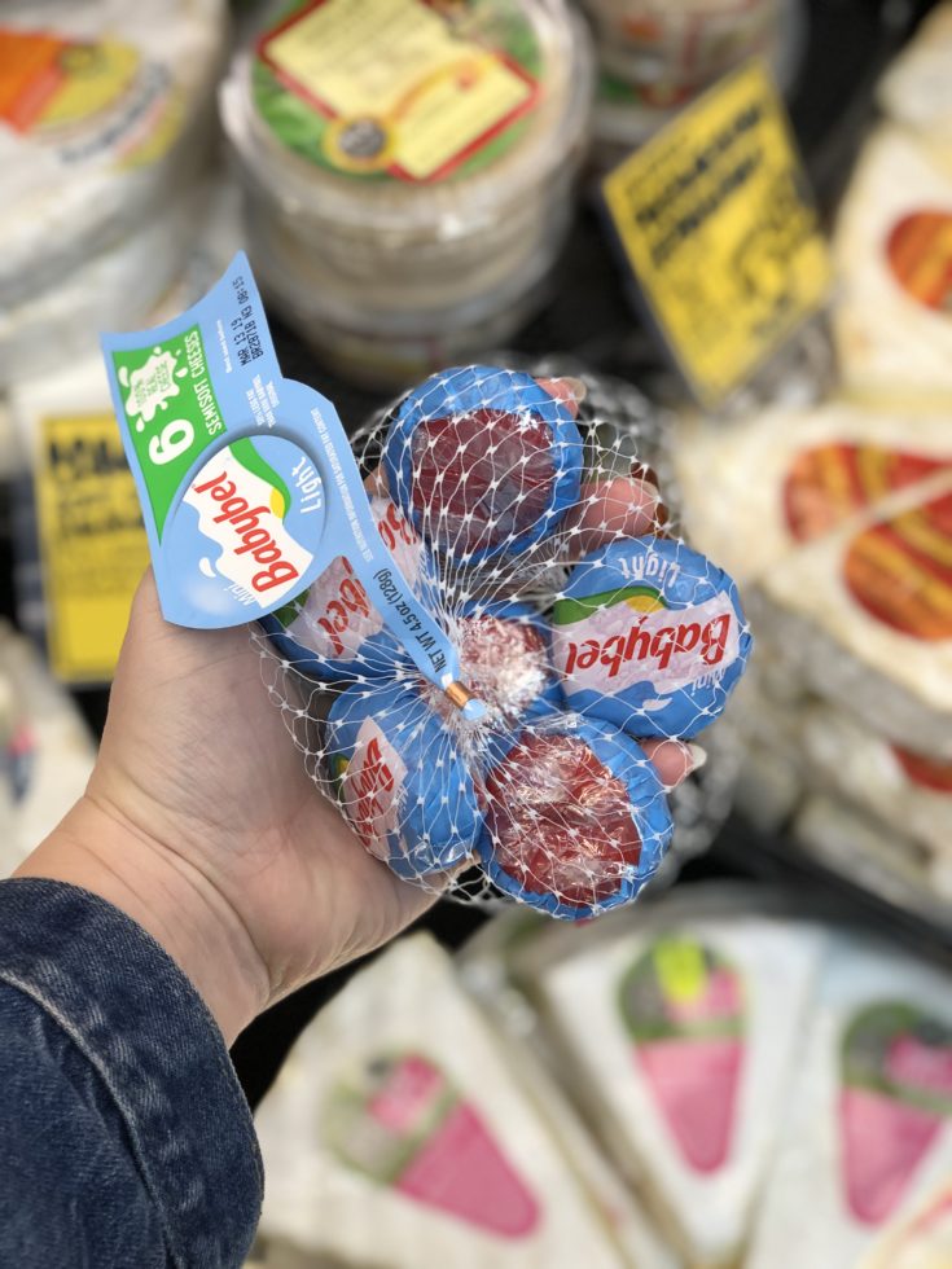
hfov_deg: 28.0
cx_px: 476
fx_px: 1907
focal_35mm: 52
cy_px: 634
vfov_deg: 36.8
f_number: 2.4
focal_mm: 6
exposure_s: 1/50
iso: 40
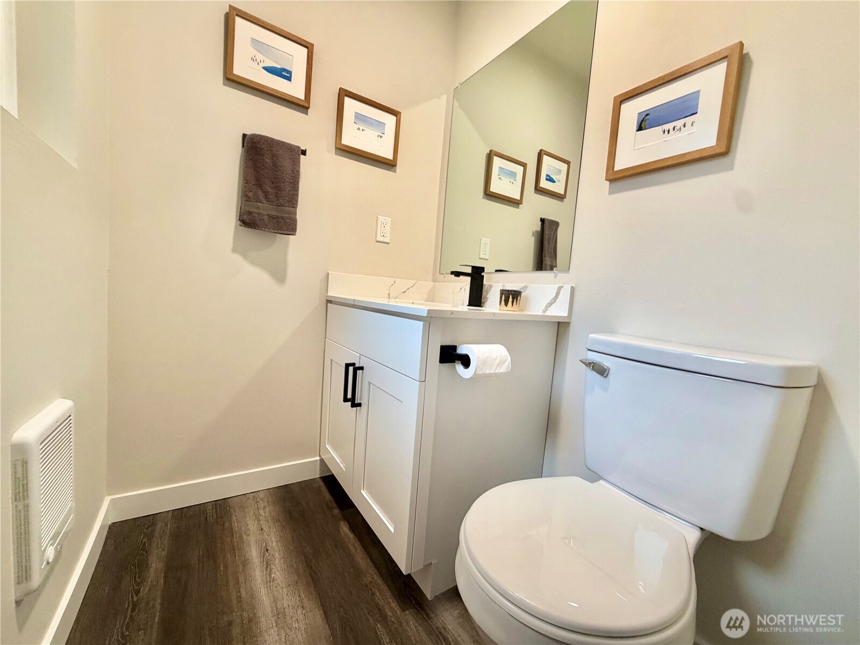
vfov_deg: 85.7
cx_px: 430
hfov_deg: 102.1
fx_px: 348
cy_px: 322
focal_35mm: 14
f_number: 2.2
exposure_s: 1/117
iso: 320
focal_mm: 2.22
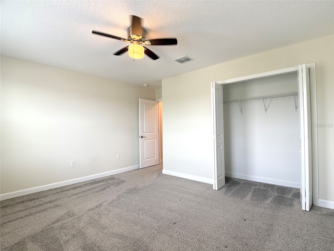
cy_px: 126
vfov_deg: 56.8
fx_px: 232
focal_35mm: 24
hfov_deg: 71.6
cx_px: 167
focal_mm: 6.76
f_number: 1.78
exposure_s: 1/180
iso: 125
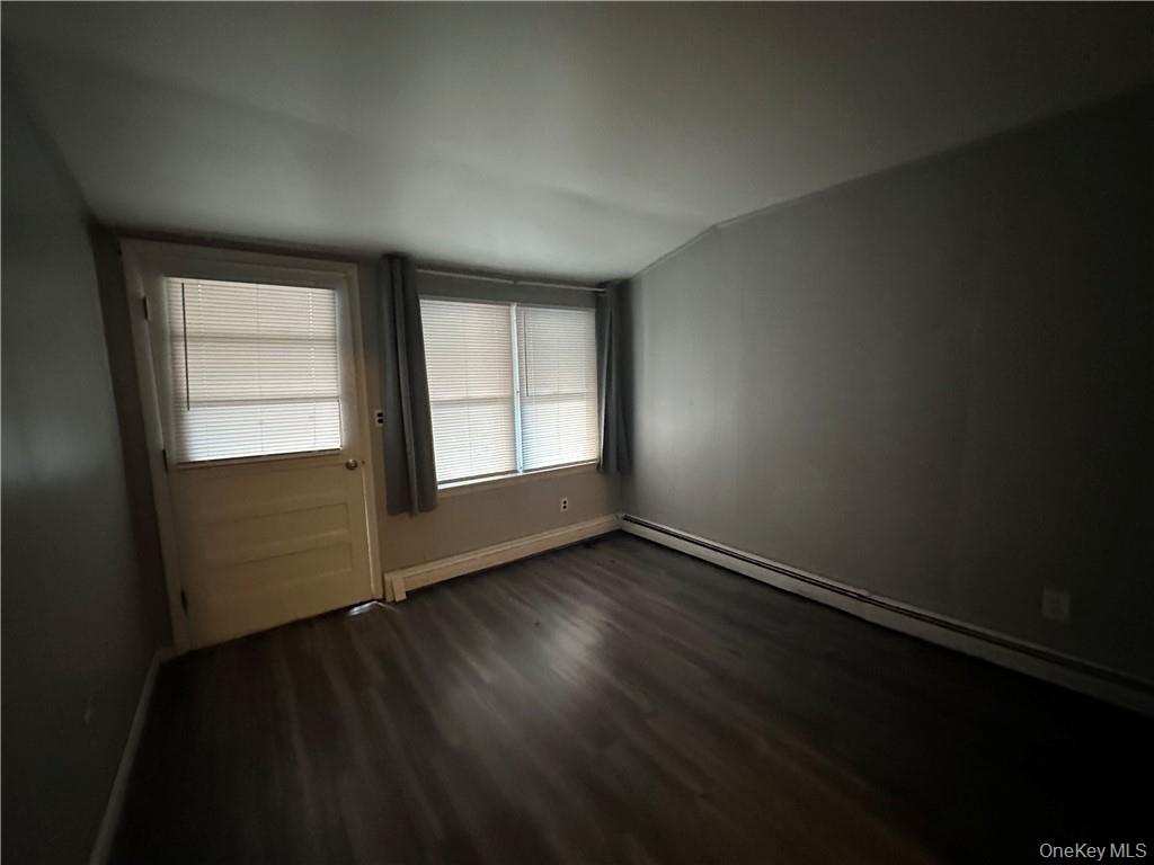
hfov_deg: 102.1
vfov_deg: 85.7
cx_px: 577
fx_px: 467
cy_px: 432
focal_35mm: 14
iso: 1250
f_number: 2.2
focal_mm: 2.22
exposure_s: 1/60
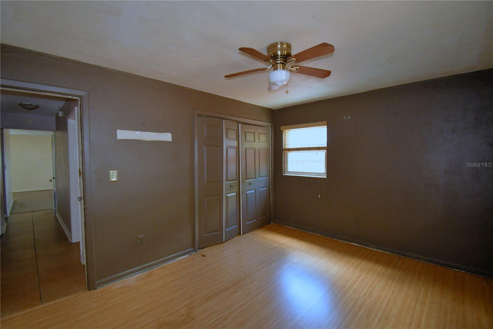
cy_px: 164
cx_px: 246
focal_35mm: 15
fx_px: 205
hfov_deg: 100.4
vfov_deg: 77.3
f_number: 4.5
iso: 1250
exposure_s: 1/30
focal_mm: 10
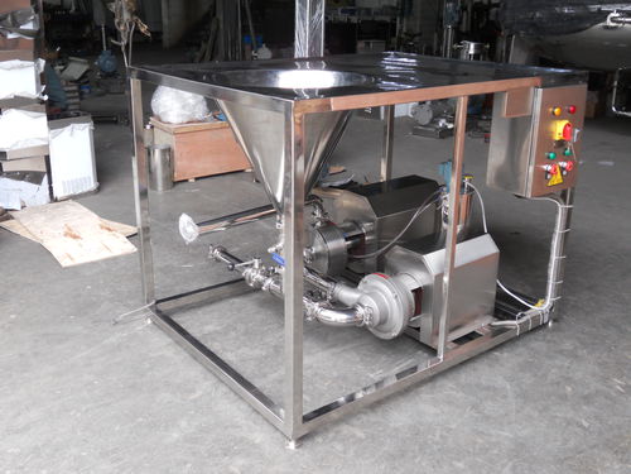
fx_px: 693
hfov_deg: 49.0
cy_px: 237
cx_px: 316
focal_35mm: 38
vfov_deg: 37.7
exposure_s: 1/30
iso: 160
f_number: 3.9
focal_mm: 6.9
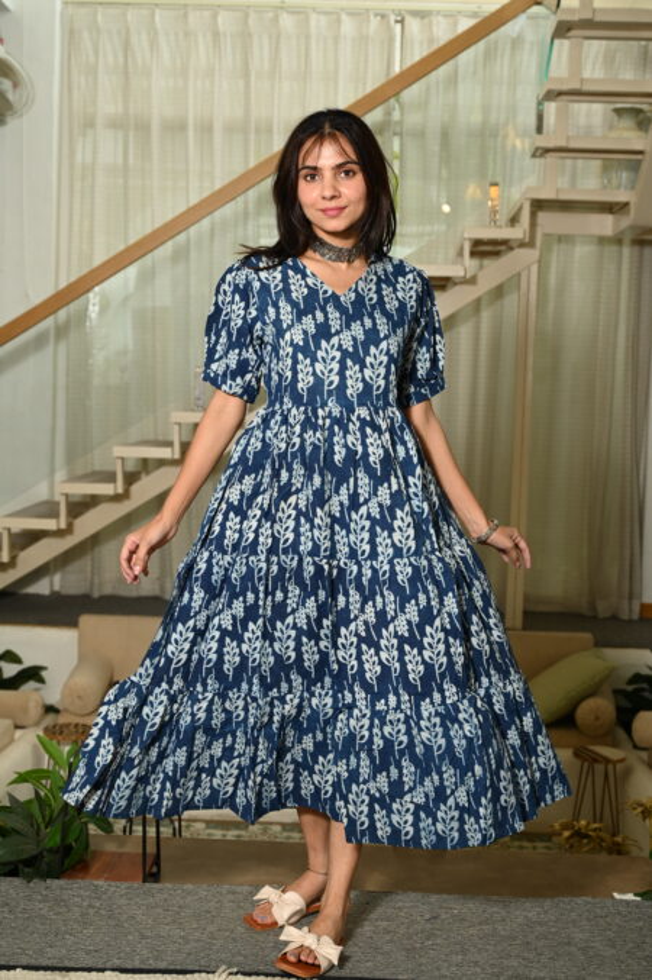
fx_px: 1332
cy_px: 490
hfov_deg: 27.5
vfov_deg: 40.4
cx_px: 326
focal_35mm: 49
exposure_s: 1/160
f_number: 5
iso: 400
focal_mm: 49
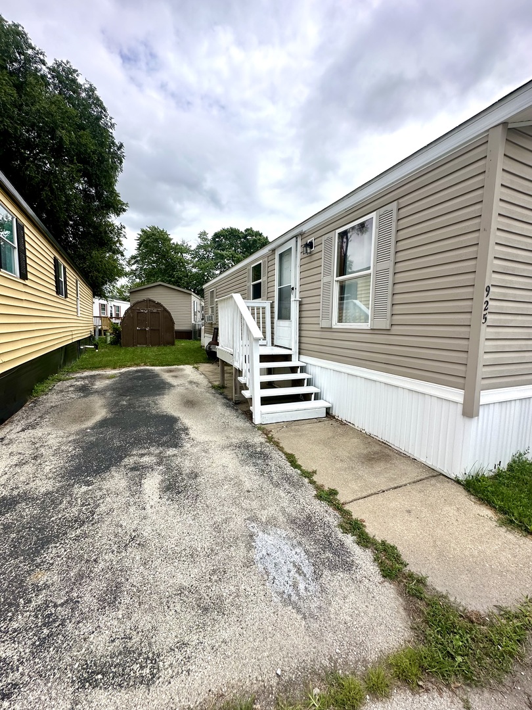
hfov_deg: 85.7
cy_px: 355
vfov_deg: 102.1
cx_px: 266
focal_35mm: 14
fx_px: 287
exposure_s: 1/2817
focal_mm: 2.22
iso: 50
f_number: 2.2
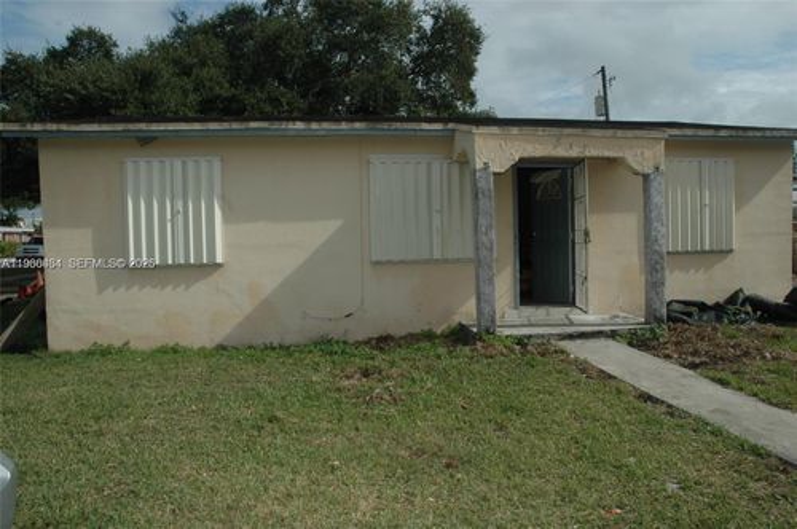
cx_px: 398
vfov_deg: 47.8
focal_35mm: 27
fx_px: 597
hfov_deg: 67.4
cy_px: 264
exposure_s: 1/500
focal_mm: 18
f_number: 14
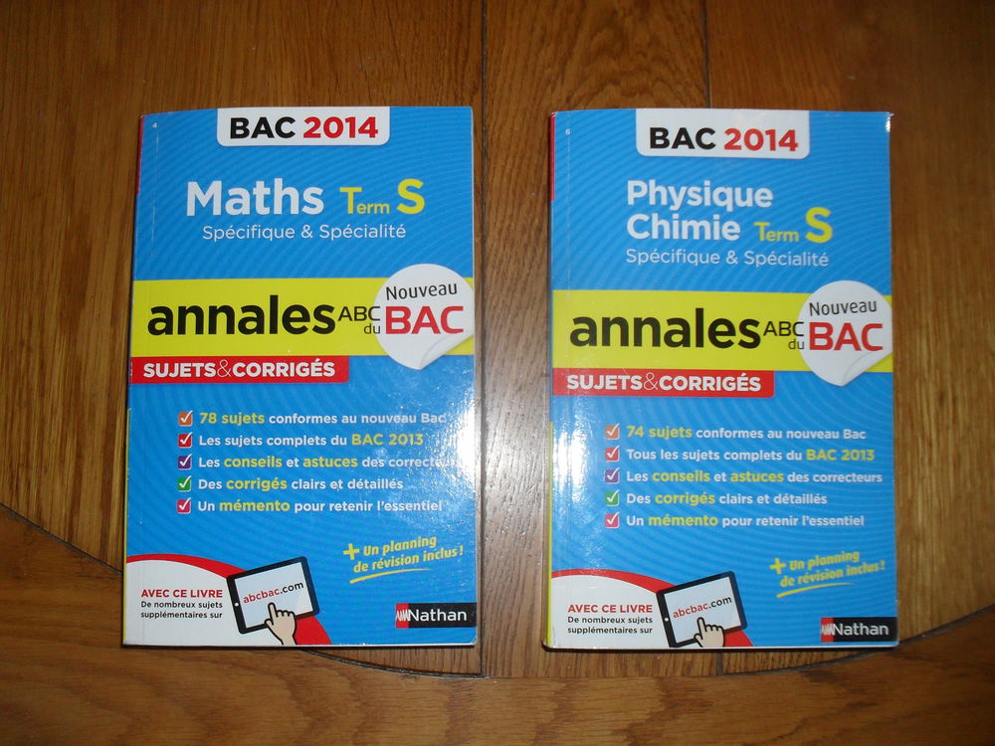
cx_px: 498
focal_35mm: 35
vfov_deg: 40.7
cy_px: 373
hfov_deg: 52.6
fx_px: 1006
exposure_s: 1/45
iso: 200
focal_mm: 6.3
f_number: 3.2
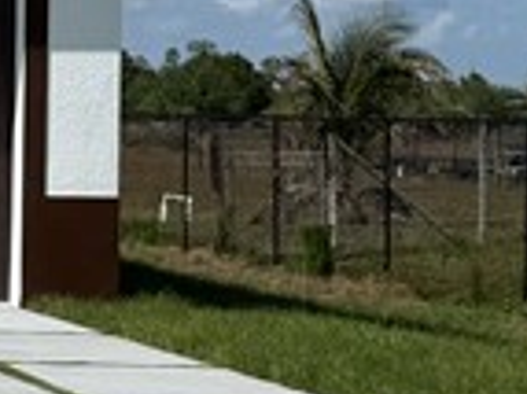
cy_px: 85
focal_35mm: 172
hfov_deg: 10.5
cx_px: -568
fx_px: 2616
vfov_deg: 8.6
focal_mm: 6.76
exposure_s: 1/10309
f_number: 1.78
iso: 80
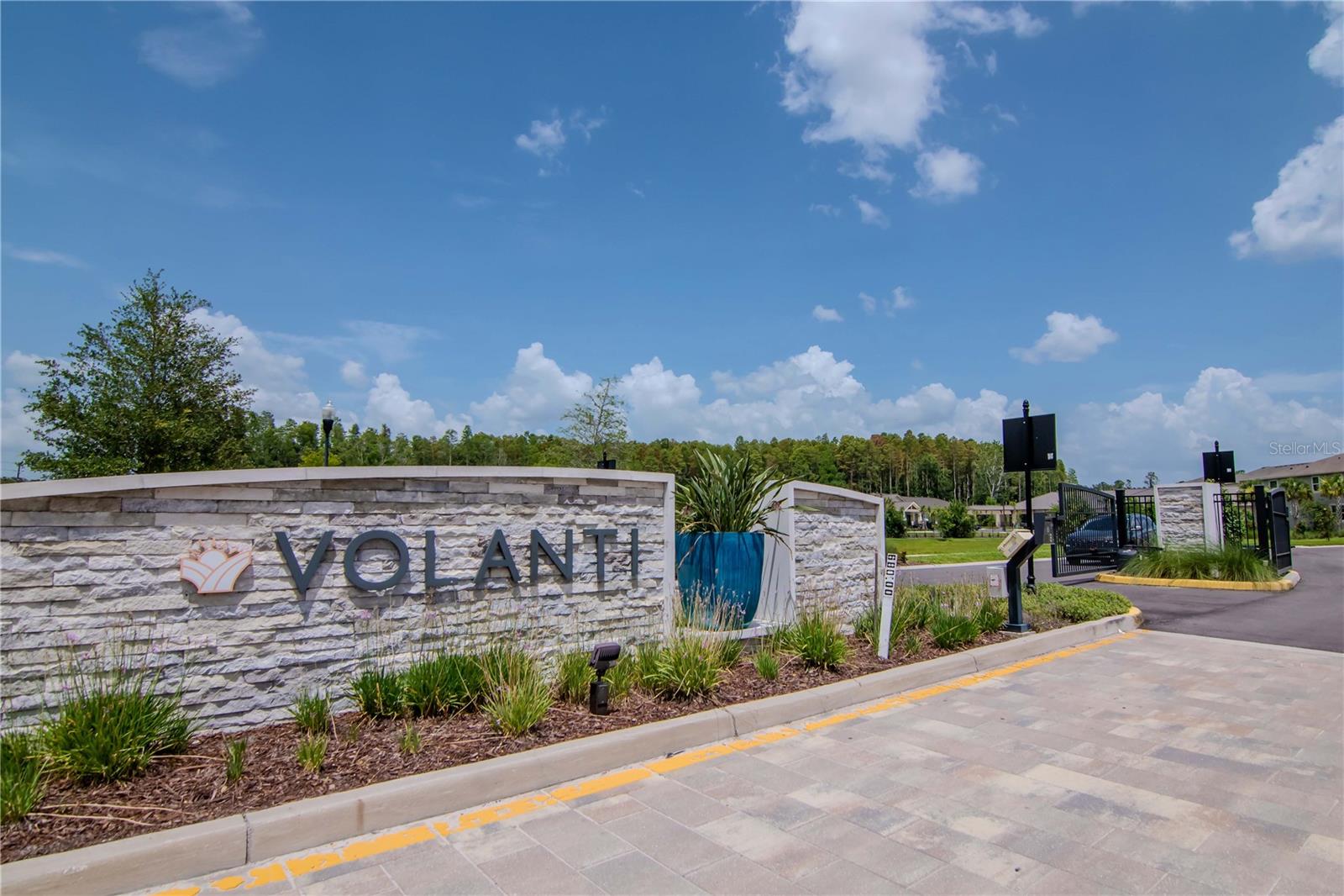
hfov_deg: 85.4
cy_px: 448
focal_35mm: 20
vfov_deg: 63.2
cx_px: 672
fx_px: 728
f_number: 10
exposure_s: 1/1600
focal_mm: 13
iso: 640
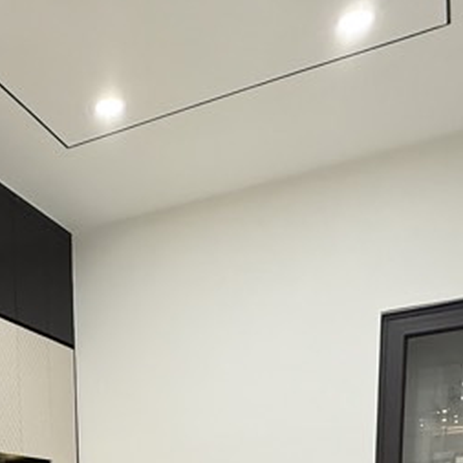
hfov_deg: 32.7
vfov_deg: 25.8
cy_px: 686
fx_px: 757
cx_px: 68
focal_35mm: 50
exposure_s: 1/100
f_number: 2.2
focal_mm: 2.22
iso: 320
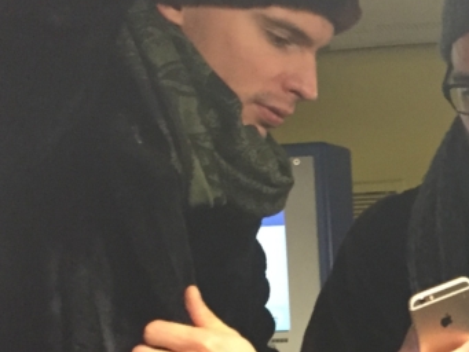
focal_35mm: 97
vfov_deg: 14.9
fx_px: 1315
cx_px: 567
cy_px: 394
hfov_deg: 19.1
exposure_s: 1/17
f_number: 2.2
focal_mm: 4.15
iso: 250
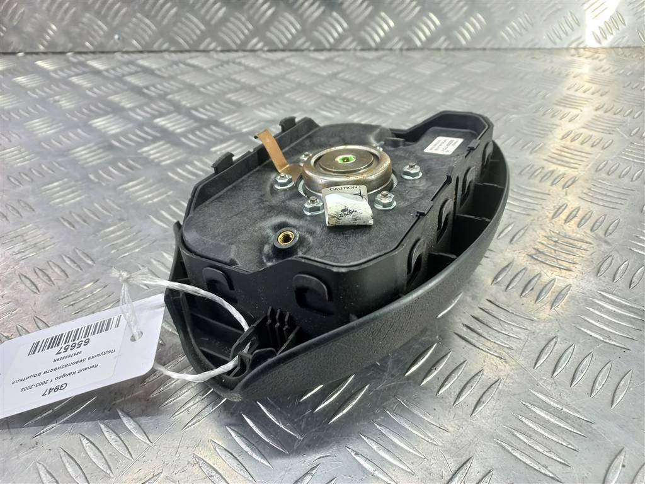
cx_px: 322
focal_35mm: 25
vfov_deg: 54.9
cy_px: 242
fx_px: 466
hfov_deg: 69.4
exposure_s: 1/50
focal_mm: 4.6
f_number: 1.8
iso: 125
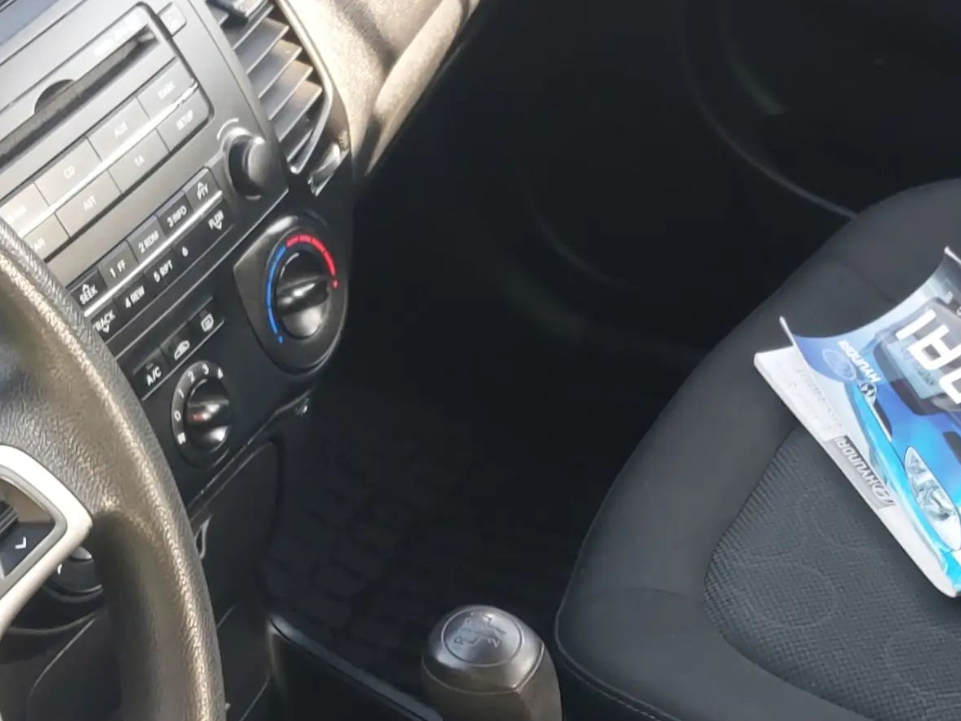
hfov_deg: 19.9
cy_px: 626
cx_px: 666
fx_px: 2721
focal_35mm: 98
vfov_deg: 15.0
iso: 80
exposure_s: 1/60
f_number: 1.8
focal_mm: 4.6
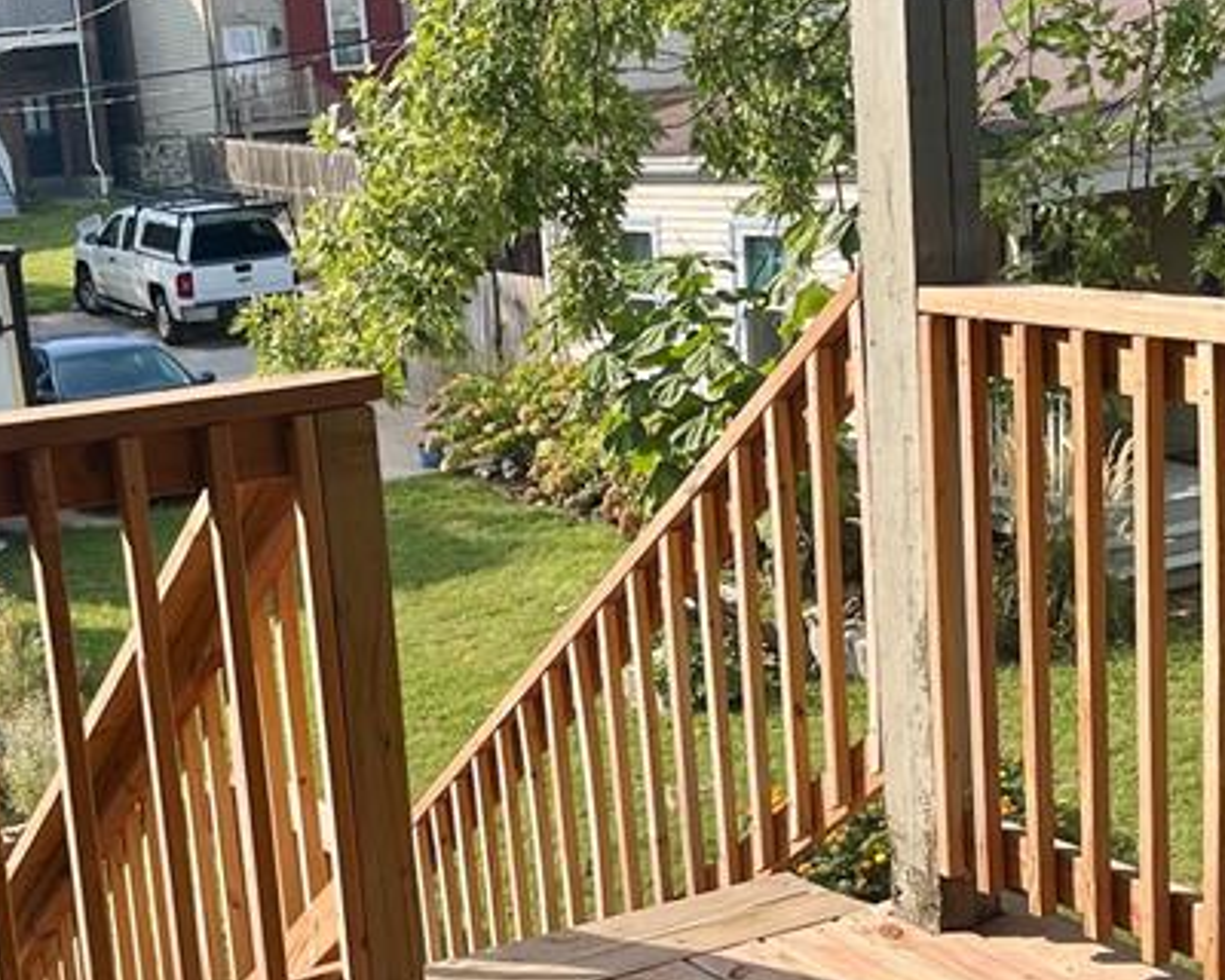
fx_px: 2357
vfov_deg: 23.3
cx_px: 551
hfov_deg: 29.1
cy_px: 717
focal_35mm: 65
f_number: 1.6
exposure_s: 1/1458
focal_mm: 5.1
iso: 50
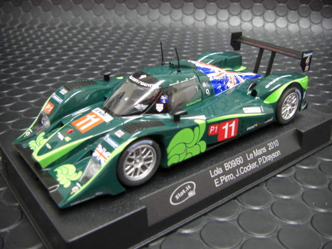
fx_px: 364
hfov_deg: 49.0
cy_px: 124
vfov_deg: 37.7
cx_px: 166
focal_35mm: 38
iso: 200
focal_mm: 6.3
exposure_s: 1/10
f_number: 3.4
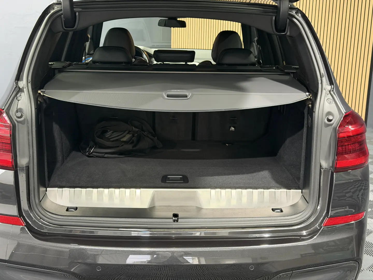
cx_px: 186
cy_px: 140
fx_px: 517
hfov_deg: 39.7
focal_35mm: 48
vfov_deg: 30.3
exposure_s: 1/33
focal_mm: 6.76
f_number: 1.78
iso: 320
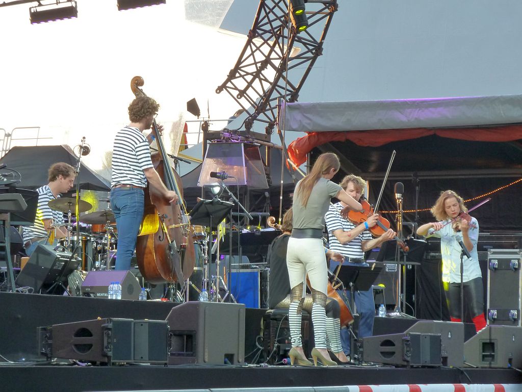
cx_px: 261
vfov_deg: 10.8
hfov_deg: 14.4
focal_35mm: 137
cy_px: 196
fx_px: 2066
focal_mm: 22.5
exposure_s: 1/50
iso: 200
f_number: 4.5
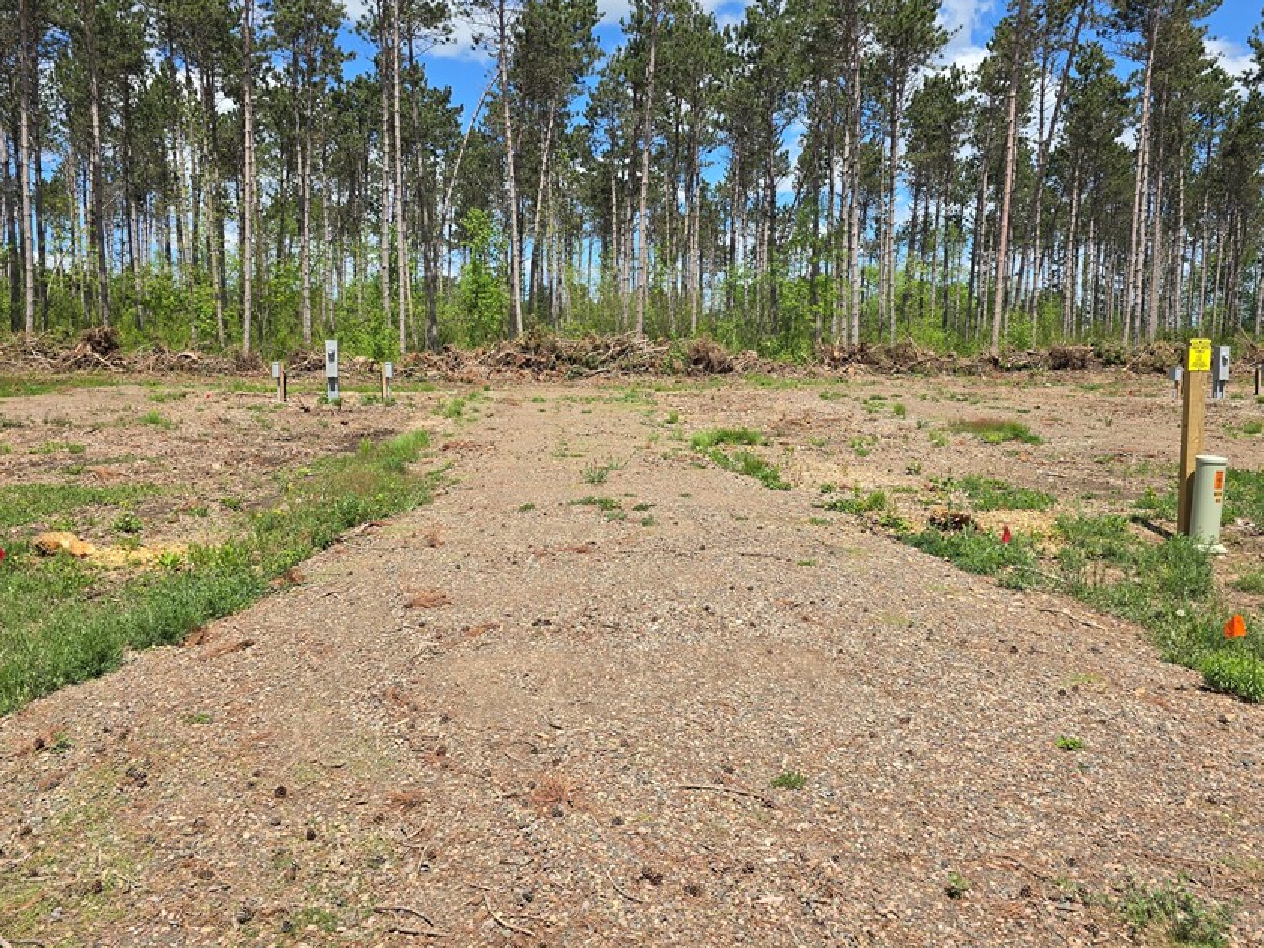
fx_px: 1023
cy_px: 446
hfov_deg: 63.4
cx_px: 652
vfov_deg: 49.7
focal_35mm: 28
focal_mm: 6.3
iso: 12
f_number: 1.7
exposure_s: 1/734
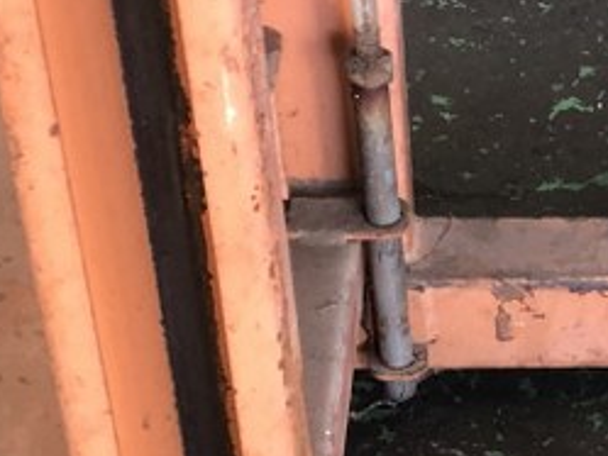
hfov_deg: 13.4
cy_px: 444
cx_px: 686
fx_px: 2530
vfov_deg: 10.2
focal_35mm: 144
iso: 40
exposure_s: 1/20
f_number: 1.8
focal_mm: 3.99
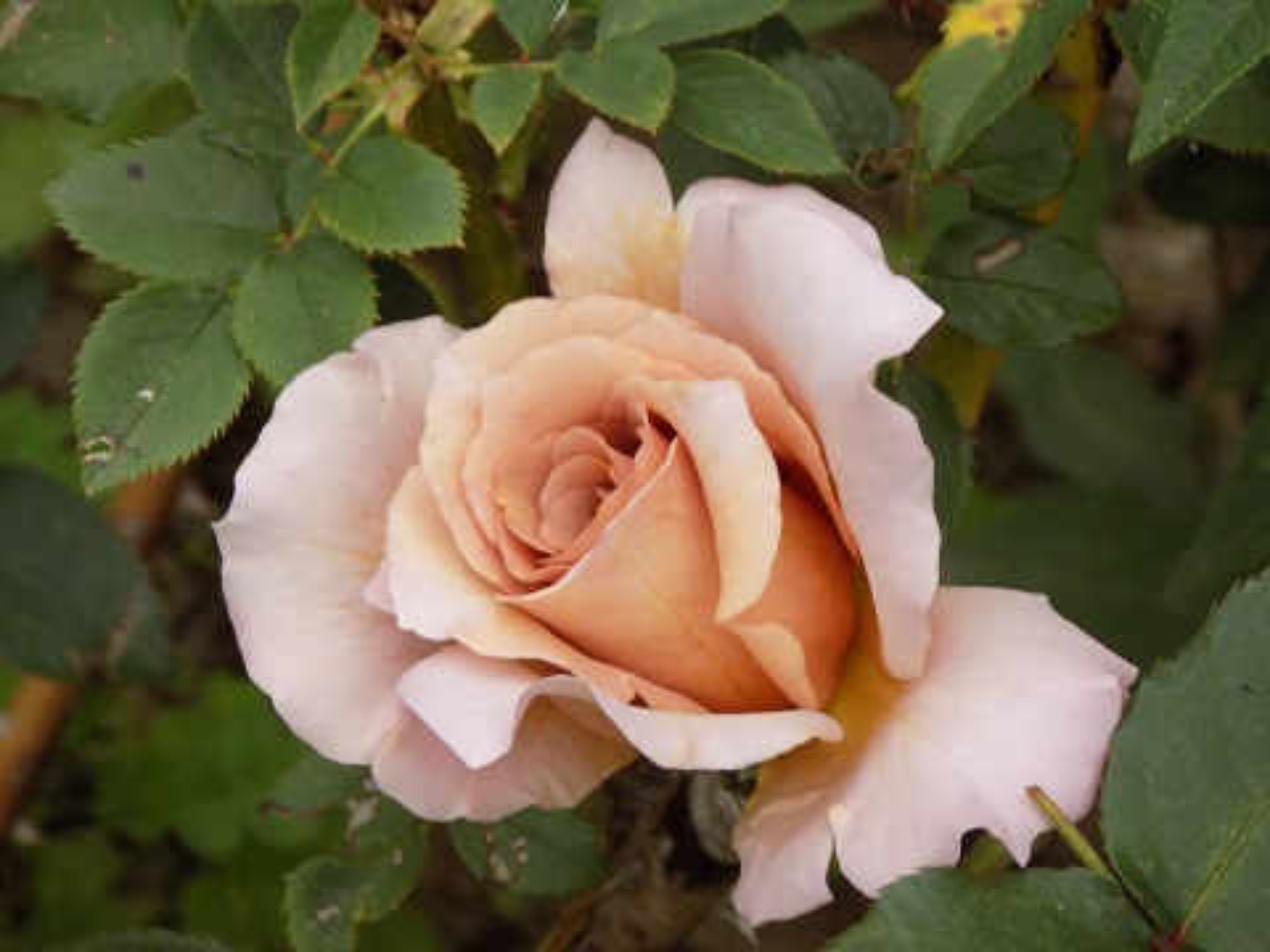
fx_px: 7961
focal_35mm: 217
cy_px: 476
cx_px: 635
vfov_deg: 6.8
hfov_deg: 9.1
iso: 280
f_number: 5.5
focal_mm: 38.6
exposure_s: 1/30
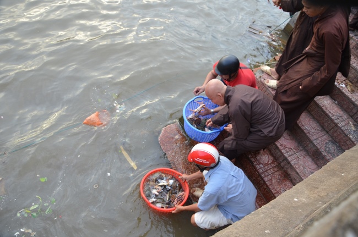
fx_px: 268
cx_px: 179
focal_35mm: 27
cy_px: 118
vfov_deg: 47.8
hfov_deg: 67.5
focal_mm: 18
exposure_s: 1/125
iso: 1000
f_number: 5.6
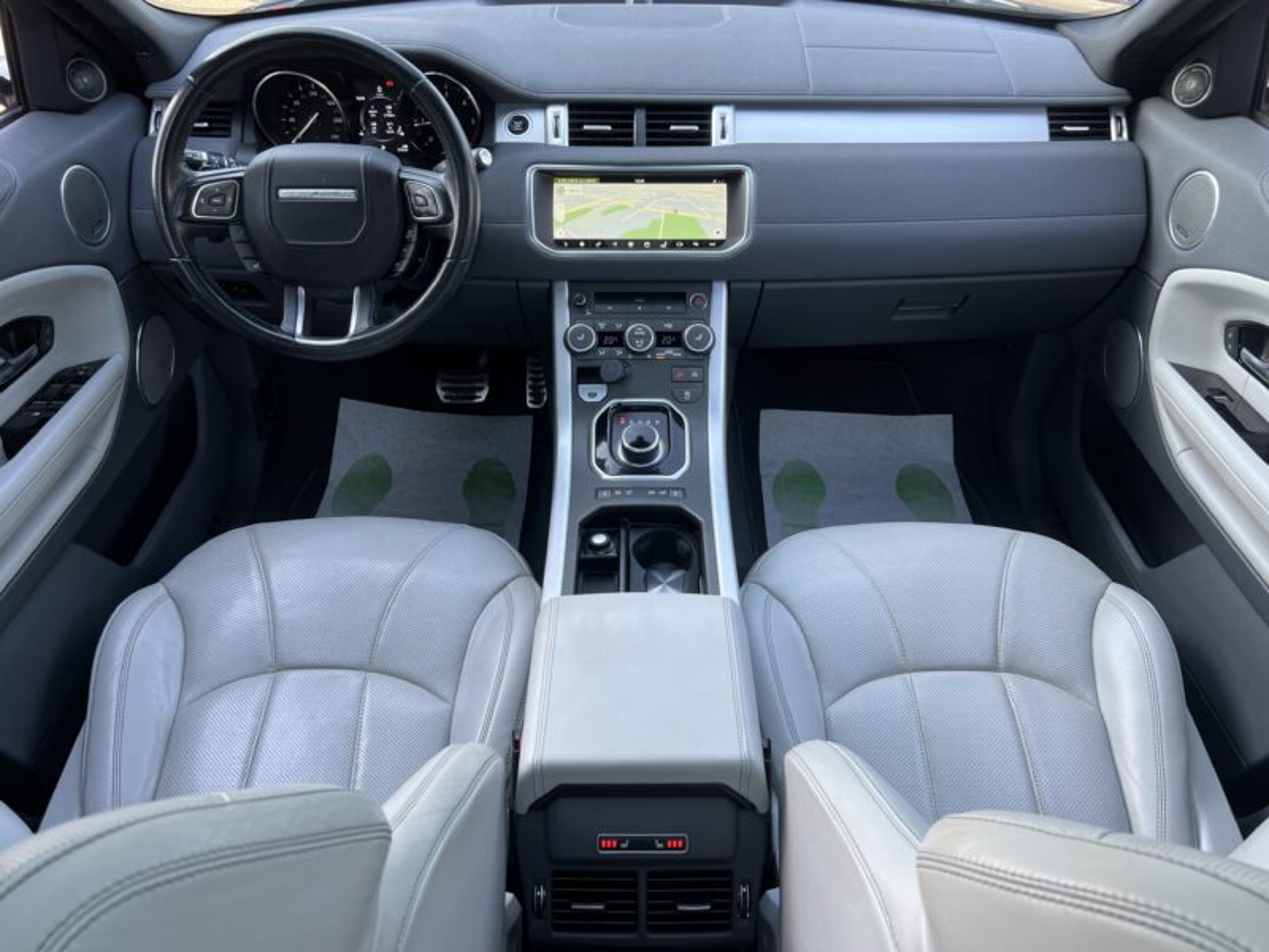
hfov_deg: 67.3
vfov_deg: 53.1
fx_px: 953
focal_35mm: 26
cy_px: 476
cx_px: 634
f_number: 1.5
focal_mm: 5.7
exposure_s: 1/117
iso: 50
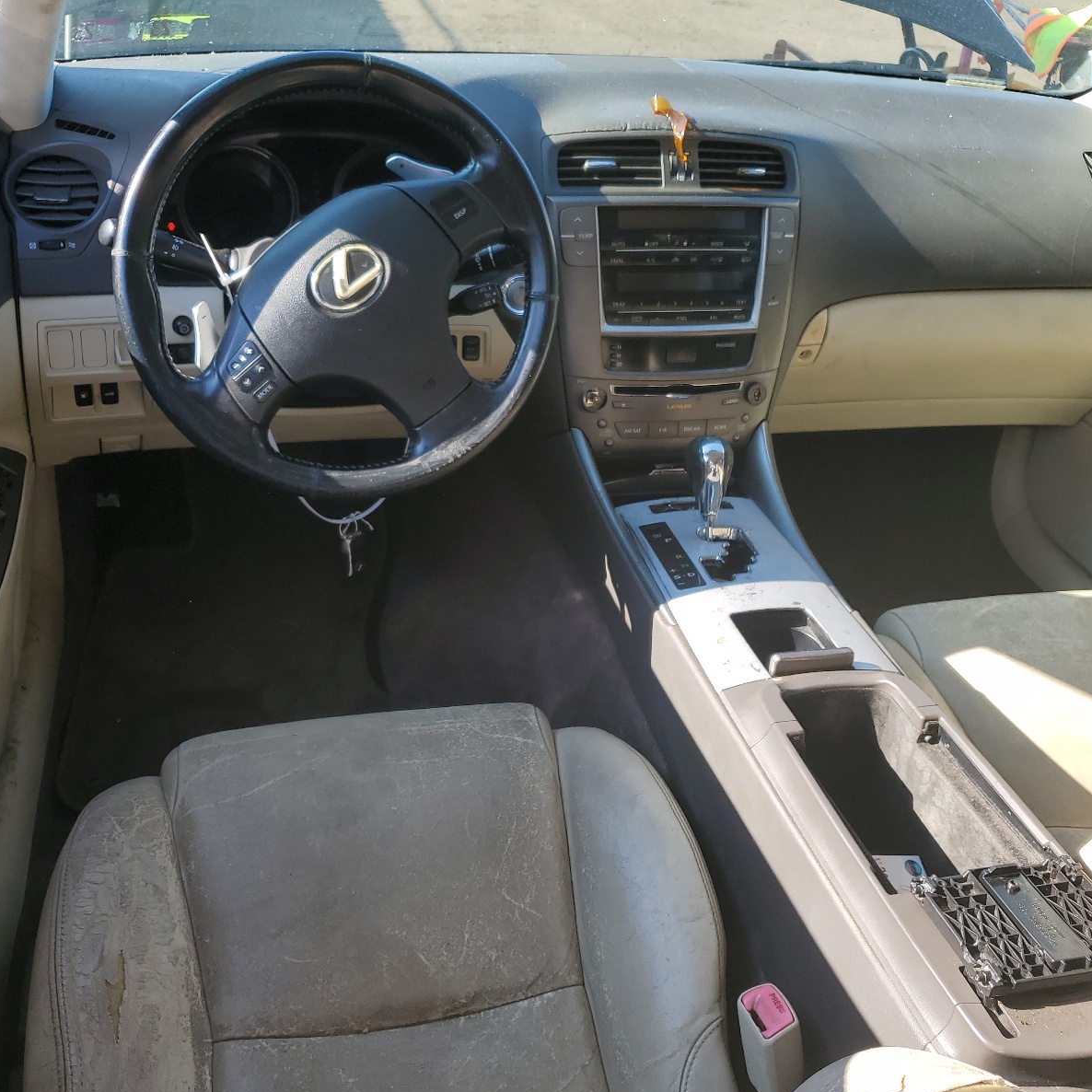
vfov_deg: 52.5
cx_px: 540
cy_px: 552
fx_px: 1106
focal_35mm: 31
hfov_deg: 52.5
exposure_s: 1/500
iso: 50
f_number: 1.5
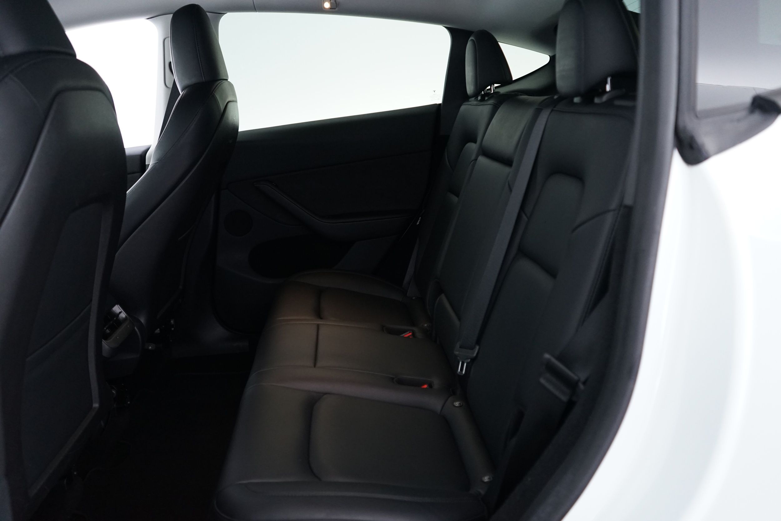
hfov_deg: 65.5
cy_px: 260
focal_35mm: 28
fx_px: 607
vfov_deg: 46.4
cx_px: 390
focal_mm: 28
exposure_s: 1/25
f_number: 3.5
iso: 2000
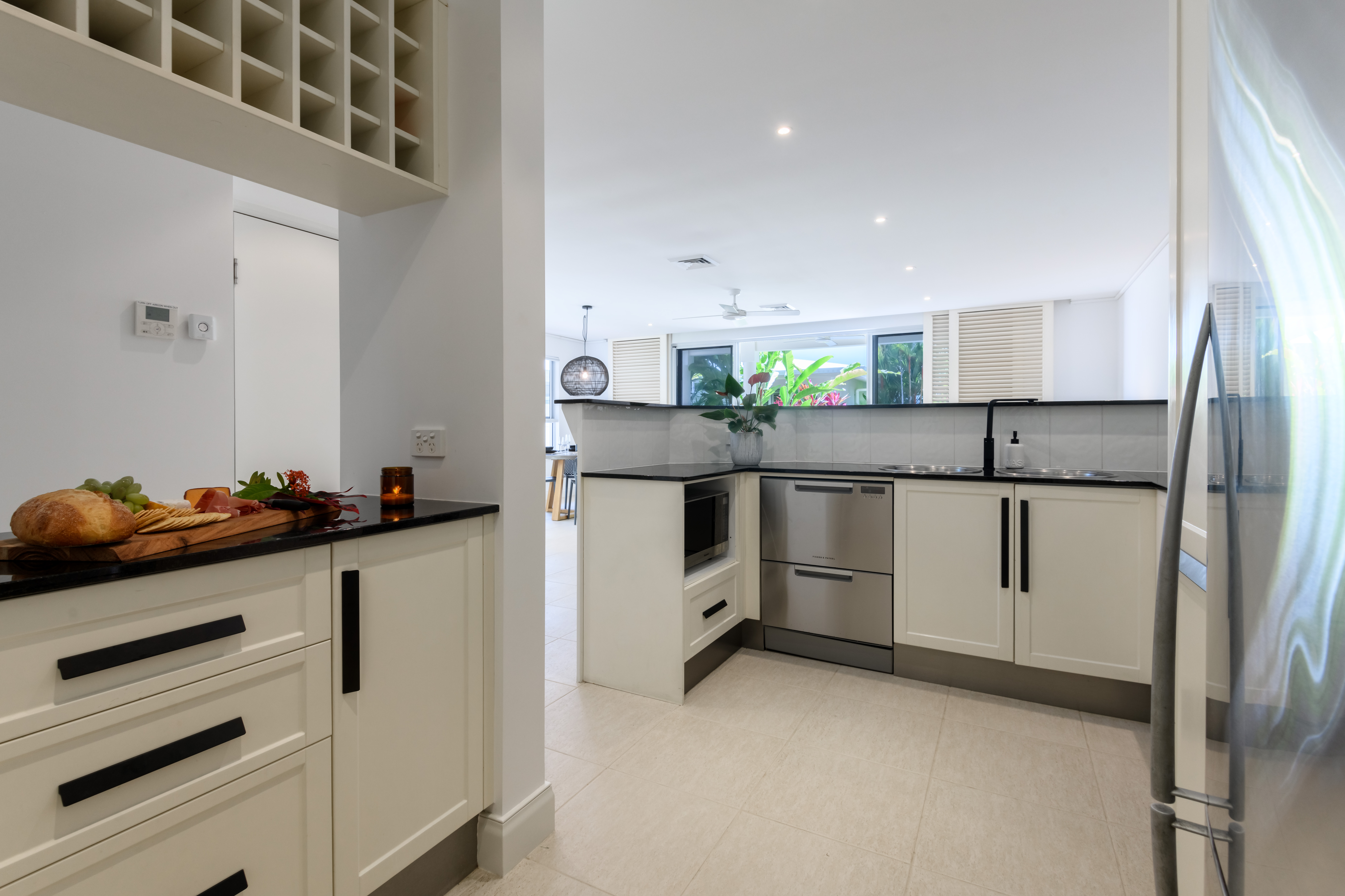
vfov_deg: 73.7
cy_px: 448
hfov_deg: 96.7
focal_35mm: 16
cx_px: 672
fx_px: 598
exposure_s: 1/13
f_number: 9
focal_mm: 16
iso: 320
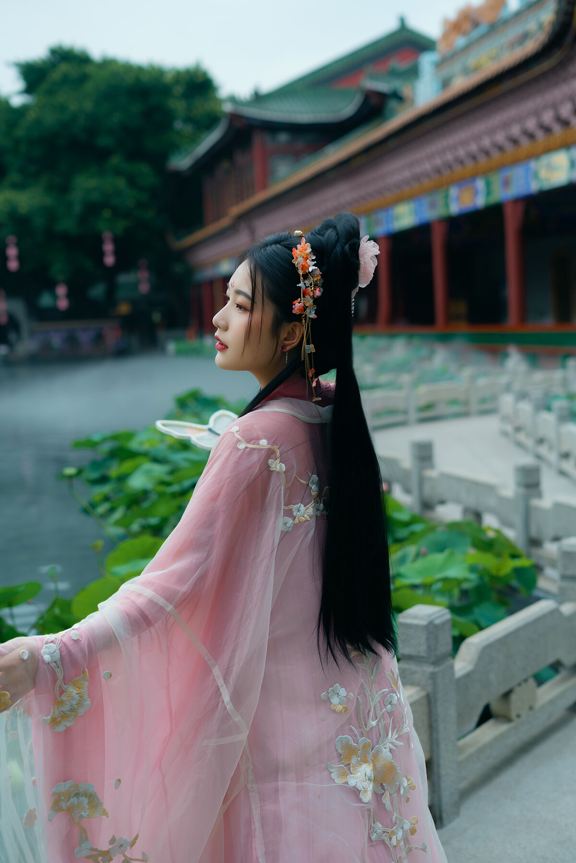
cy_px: 432
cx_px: 288
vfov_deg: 39.6
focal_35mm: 50
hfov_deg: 27.0
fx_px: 1199
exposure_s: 1/250
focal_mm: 50
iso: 100
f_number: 2.8
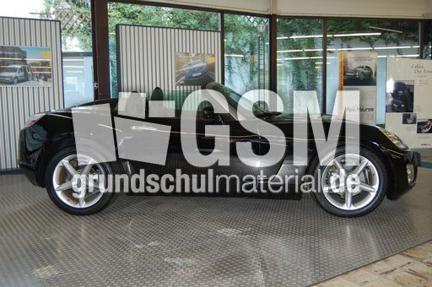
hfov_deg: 53.2
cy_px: 144
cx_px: 216
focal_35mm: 36
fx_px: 431
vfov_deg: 36.8
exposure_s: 1/60
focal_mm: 24
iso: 400
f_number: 4
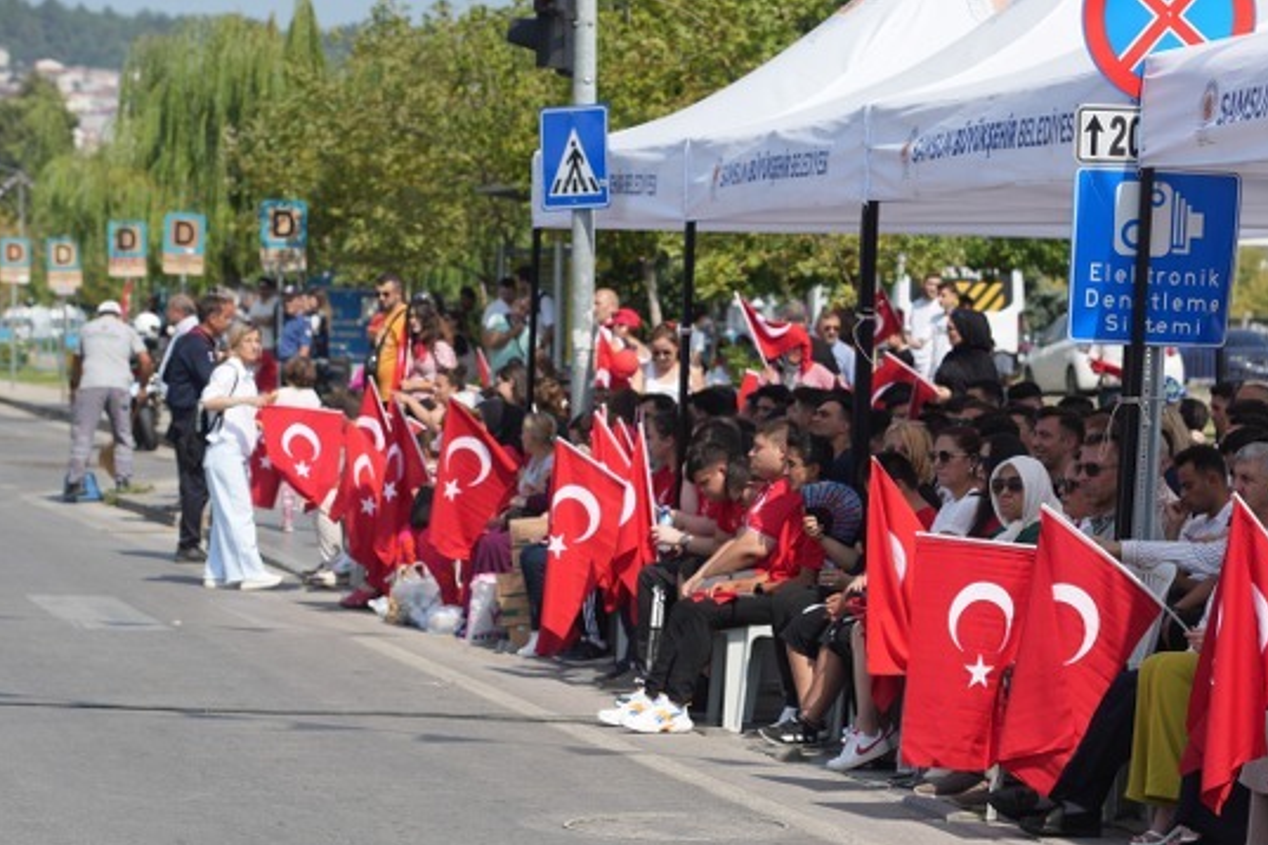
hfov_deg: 13.2
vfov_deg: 8.9
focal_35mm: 155
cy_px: 502
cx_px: 713
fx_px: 5459
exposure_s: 1/400
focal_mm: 130
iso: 100
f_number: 6.3
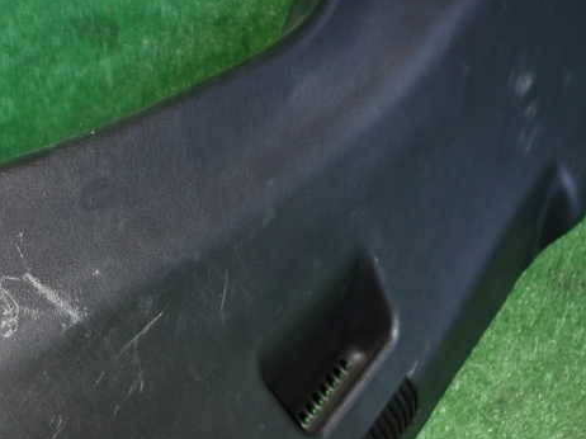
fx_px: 660
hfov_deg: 47.8
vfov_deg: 36.8
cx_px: 257
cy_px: 230
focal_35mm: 39
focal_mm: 5.4
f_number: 6.3
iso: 400
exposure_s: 1/30
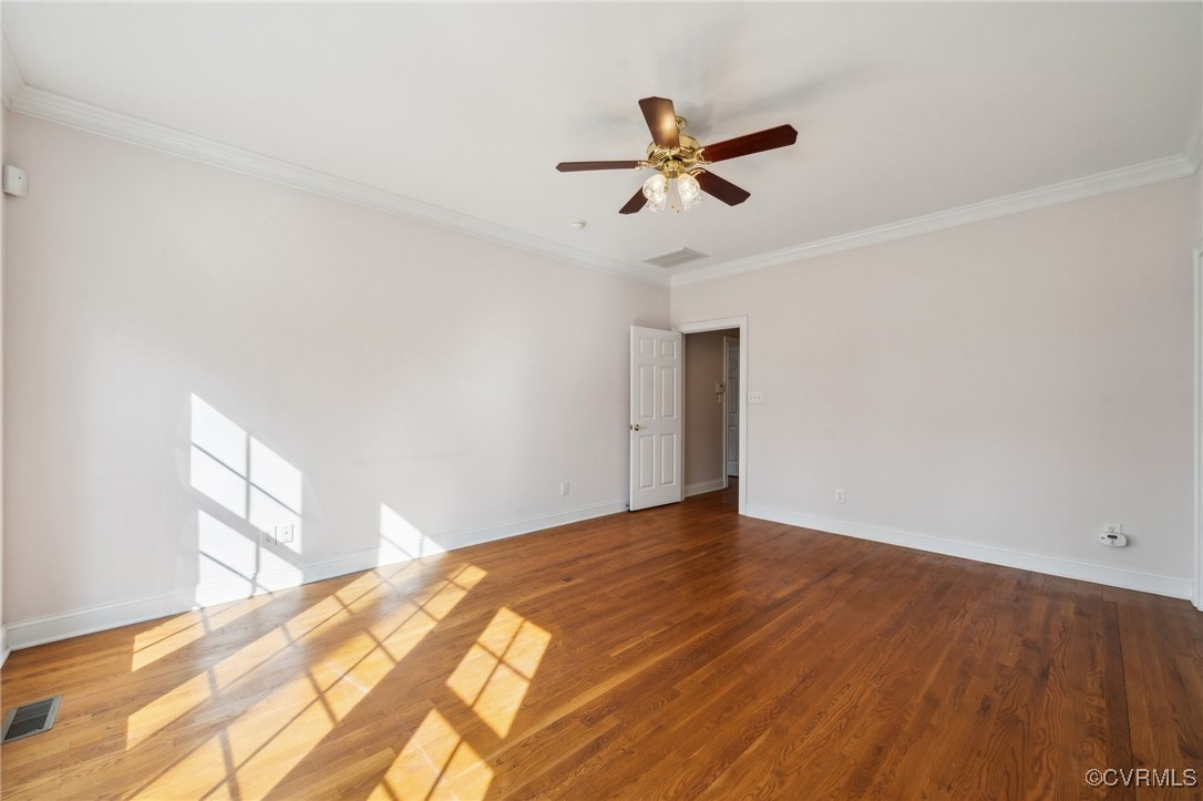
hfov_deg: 104.3
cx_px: 602
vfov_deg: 81.2
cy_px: 400
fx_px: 468
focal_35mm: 14
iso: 125
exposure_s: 1/25
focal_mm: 14
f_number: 8
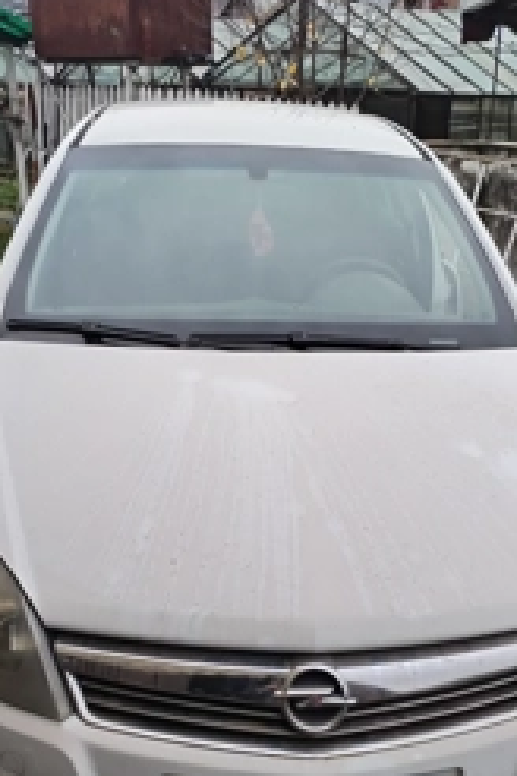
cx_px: 284
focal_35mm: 44
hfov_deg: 30.5
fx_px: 948
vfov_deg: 43.3
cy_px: 565
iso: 102
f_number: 1.8
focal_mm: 4.75
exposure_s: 1/100
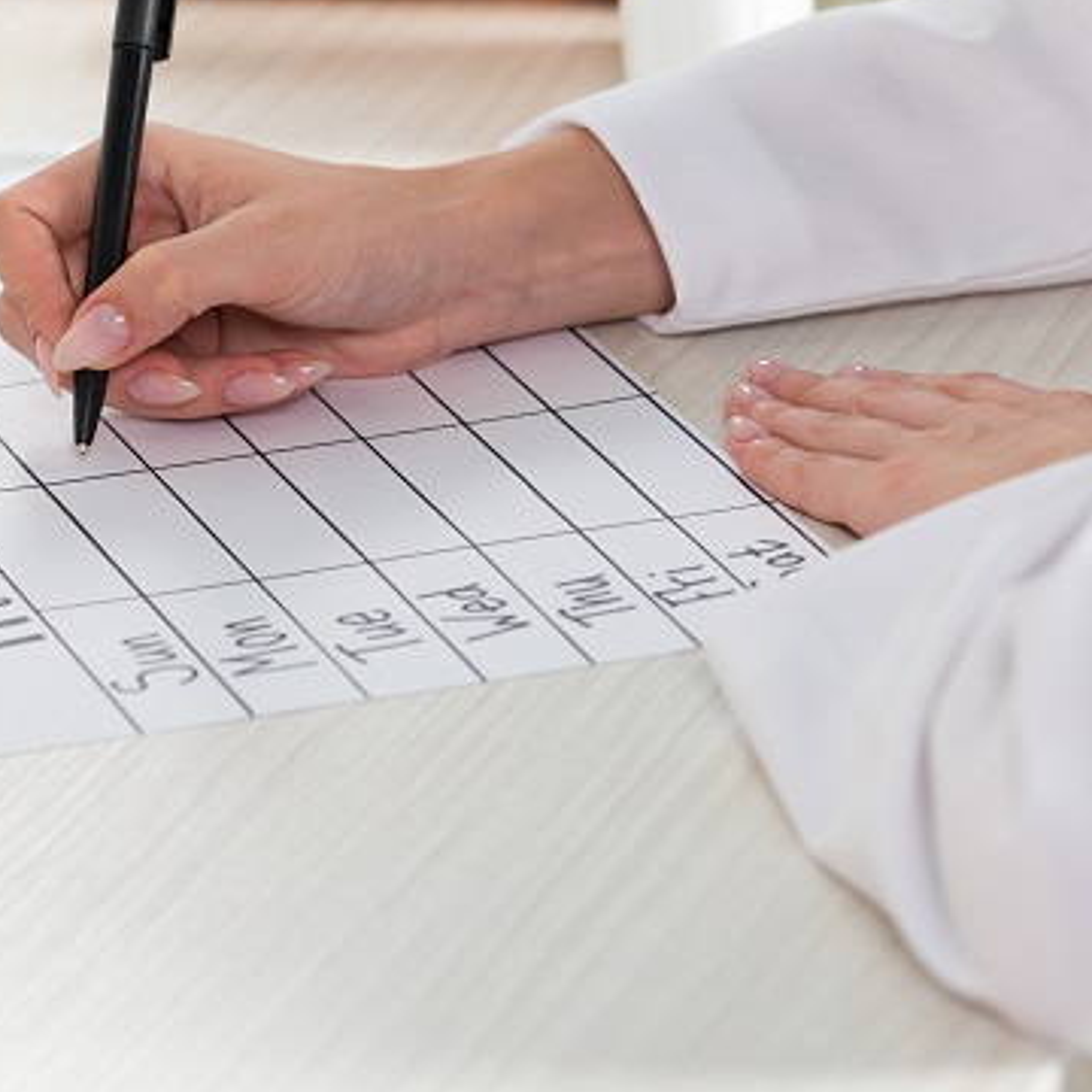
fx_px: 10279
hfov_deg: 6.1
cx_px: 331
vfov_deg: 6.1
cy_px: 144
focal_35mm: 288
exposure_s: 1/160
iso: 100
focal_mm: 122
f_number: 5
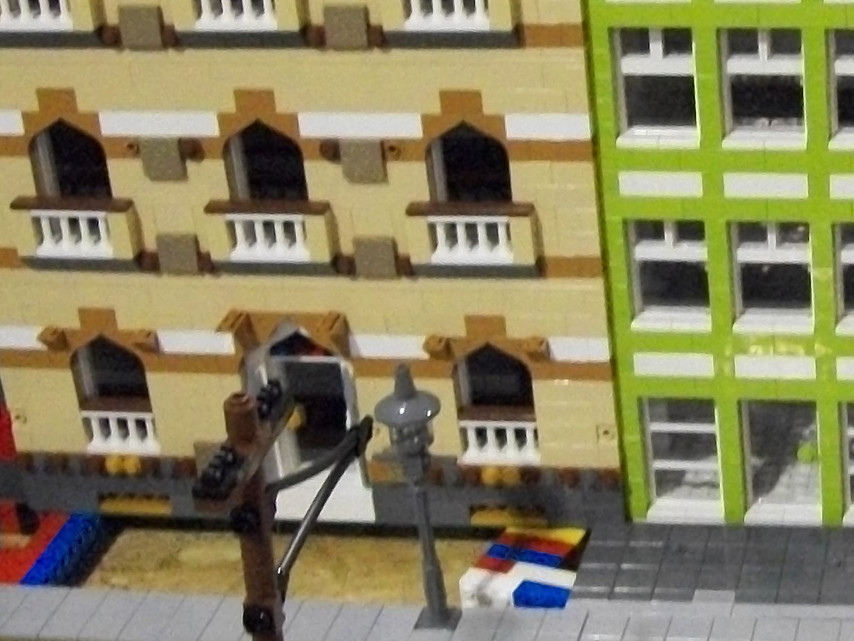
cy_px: 182
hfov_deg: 22.3
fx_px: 2048
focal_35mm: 83
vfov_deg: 17.7
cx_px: 925
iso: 640
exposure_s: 1/60
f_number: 2.7
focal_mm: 6
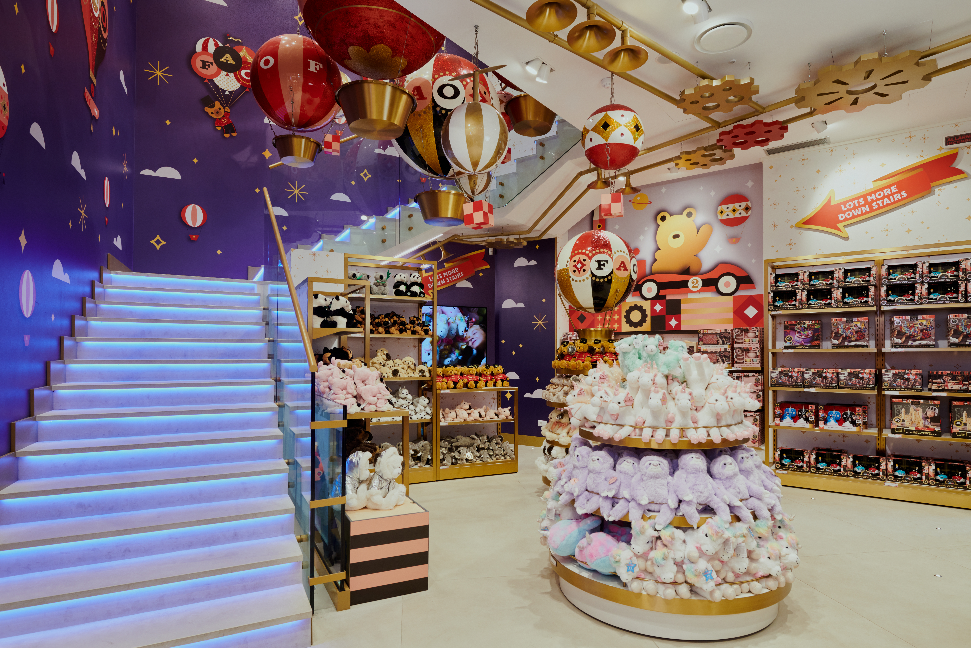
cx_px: 486
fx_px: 512
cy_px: 324
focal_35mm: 19
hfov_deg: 86.9
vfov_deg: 64.6
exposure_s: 1/10
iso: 500
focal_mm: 19
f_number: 11
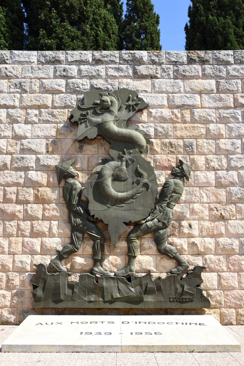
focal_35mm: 35
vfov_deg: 54.4
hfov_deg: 37.9
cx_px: 122
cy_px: 183
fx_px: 356
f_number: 11
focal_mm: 35
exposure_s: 1/250
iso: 200
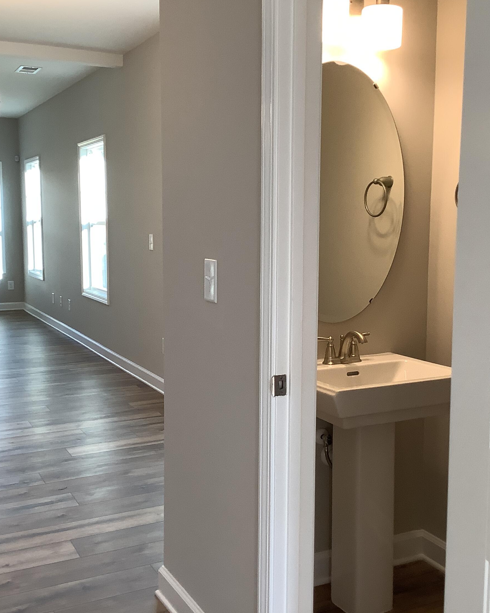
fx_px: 743
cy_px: 304
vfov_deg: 44.8
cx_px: 248
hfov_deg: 36.5
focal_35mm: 41
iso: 80
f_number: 2.4
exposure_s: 1/120
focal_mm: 3.3
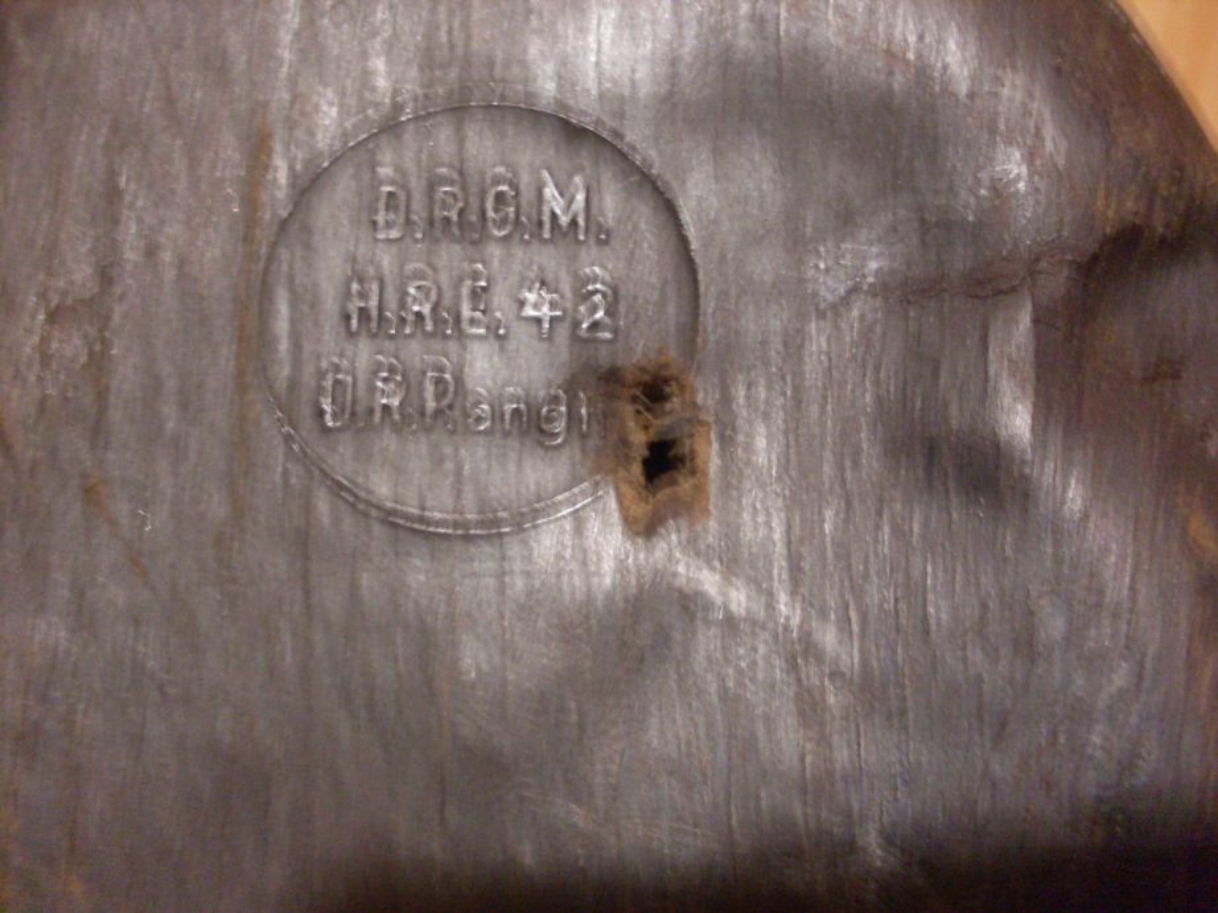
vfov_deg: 37.7
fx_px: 1337
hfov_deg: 49.0
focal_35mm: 38
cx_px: 609
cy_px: 456
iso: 200
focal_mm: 6.3
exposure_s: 1/4
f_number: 2.8
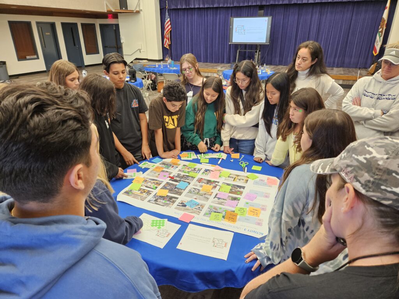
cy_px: 150
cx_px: 200
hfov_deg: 73.9
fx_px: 265
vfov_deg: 58.9
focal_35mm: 23
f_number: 1.8
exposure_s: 1/120
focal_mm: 5.4
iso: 250
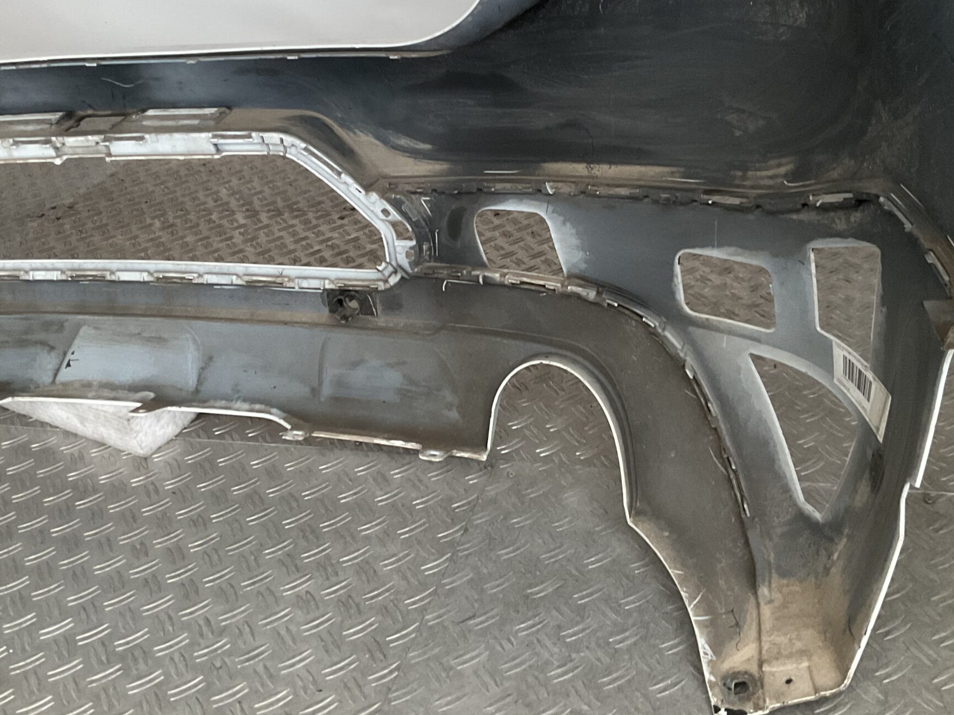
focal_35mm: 43
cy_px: 235
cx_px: 490
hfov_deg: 43.8
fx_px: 1185
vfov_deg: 33.3
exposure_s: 1/33
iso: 250
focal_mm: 3
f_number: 1.8
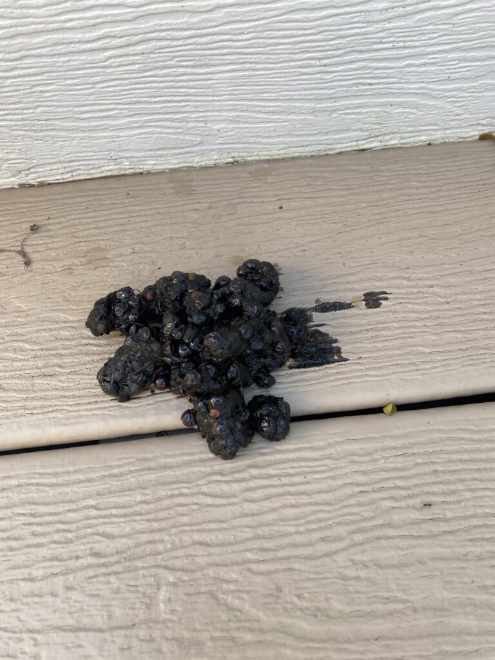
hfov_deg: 53.1
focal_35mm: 26
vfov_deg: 67.3
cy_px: 330
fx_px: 496
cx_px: 248
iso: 32
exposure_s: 1/126
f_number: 1.8
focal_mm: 4.25
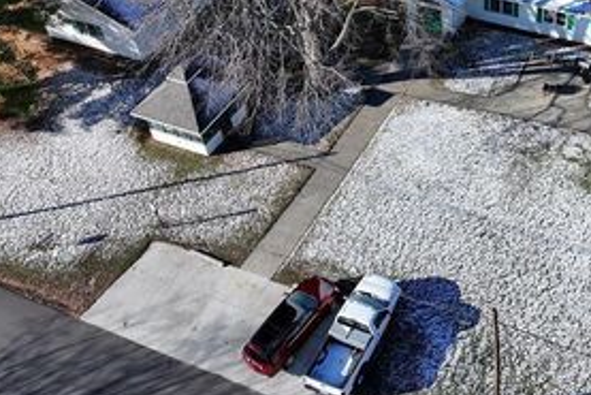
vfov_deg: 29.0
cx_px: 489
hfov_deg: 41.4
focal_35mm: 45
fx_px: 739
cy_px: 57
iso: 130
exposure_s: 1/1600
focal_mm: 12.29
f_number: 2.8
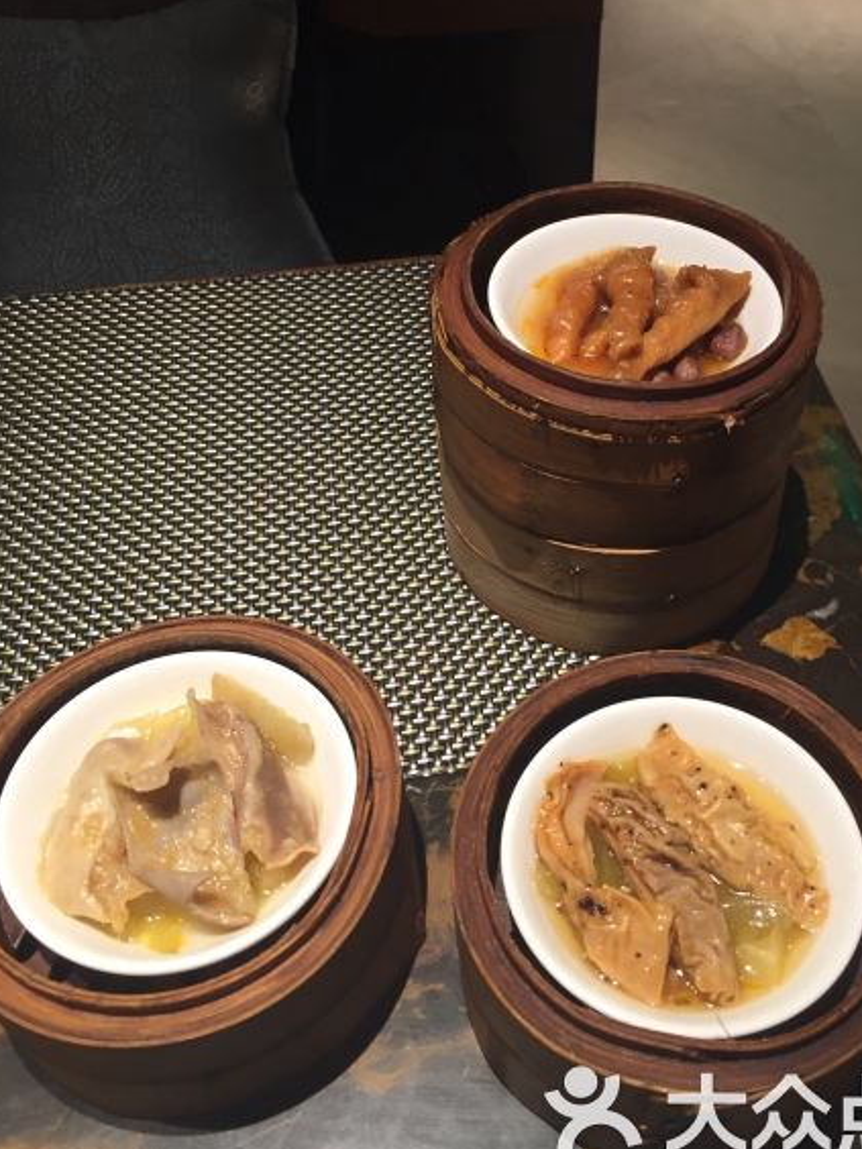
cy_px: 507
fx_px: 1195
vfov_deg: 51.2
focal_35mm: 36
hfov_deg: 39.5
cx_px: 521
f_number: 2.2
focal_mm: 4.15
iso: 50
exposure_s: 1/33
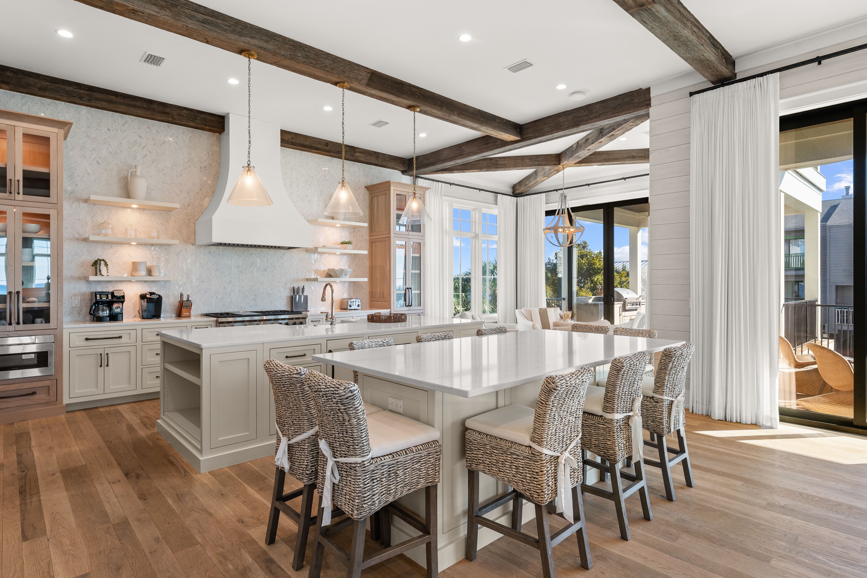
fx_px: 455
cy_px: 289
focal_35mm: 19
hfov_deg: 87.2
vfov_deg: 64.8
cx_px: 434
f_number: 8
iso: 640
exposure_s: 1/13
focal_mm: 18.9
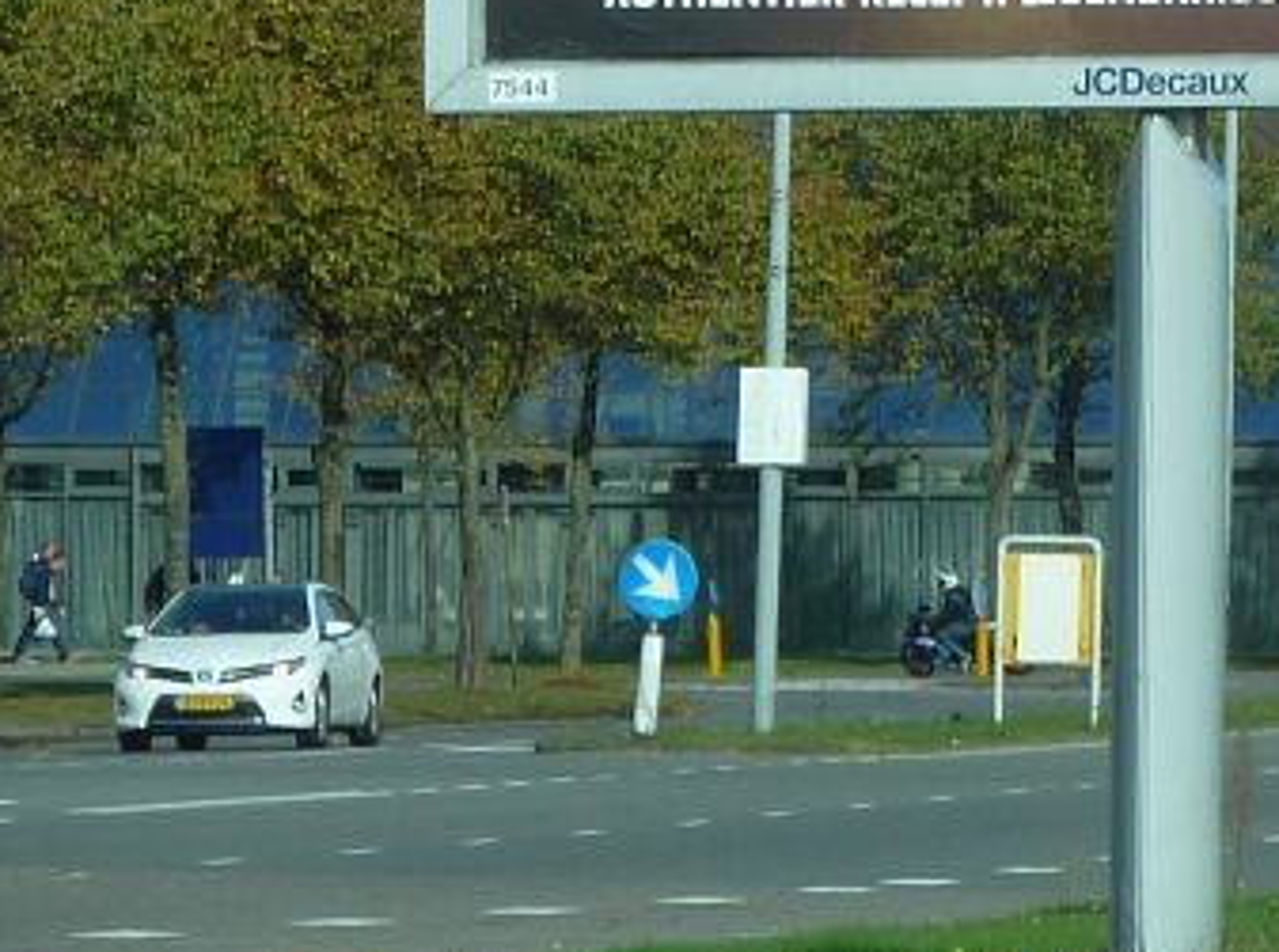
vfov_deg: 3.1
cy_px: -30
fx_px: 17691
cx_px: 1932
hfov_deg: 4.1
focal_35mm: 480
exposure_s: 1/500
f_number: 4.5
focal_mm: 25.9
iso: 100
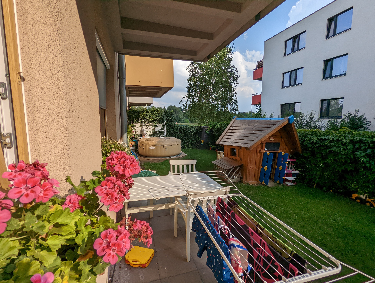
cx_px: 188
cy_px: 142
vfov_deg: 78.2
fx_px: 174
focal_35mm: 16
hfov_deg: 94.4
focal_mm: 2.35
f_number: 2.2
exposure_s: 1/1368
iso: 50
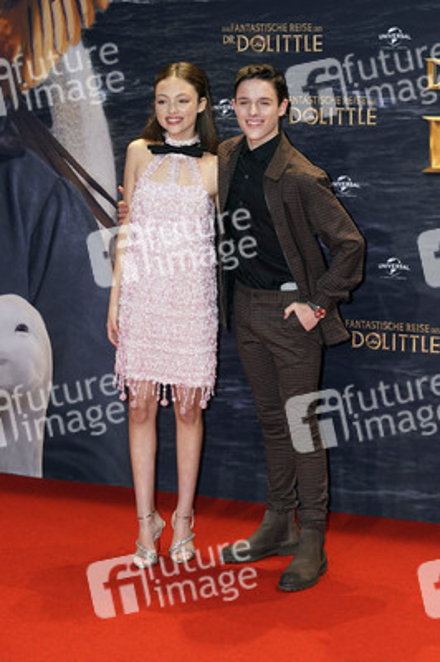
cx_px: 220
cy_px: 331
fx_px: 1377
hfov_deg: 18.2
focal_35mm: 75
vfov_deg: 27.0
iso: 1250
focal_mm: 75
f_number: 6.3
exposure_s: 1/160
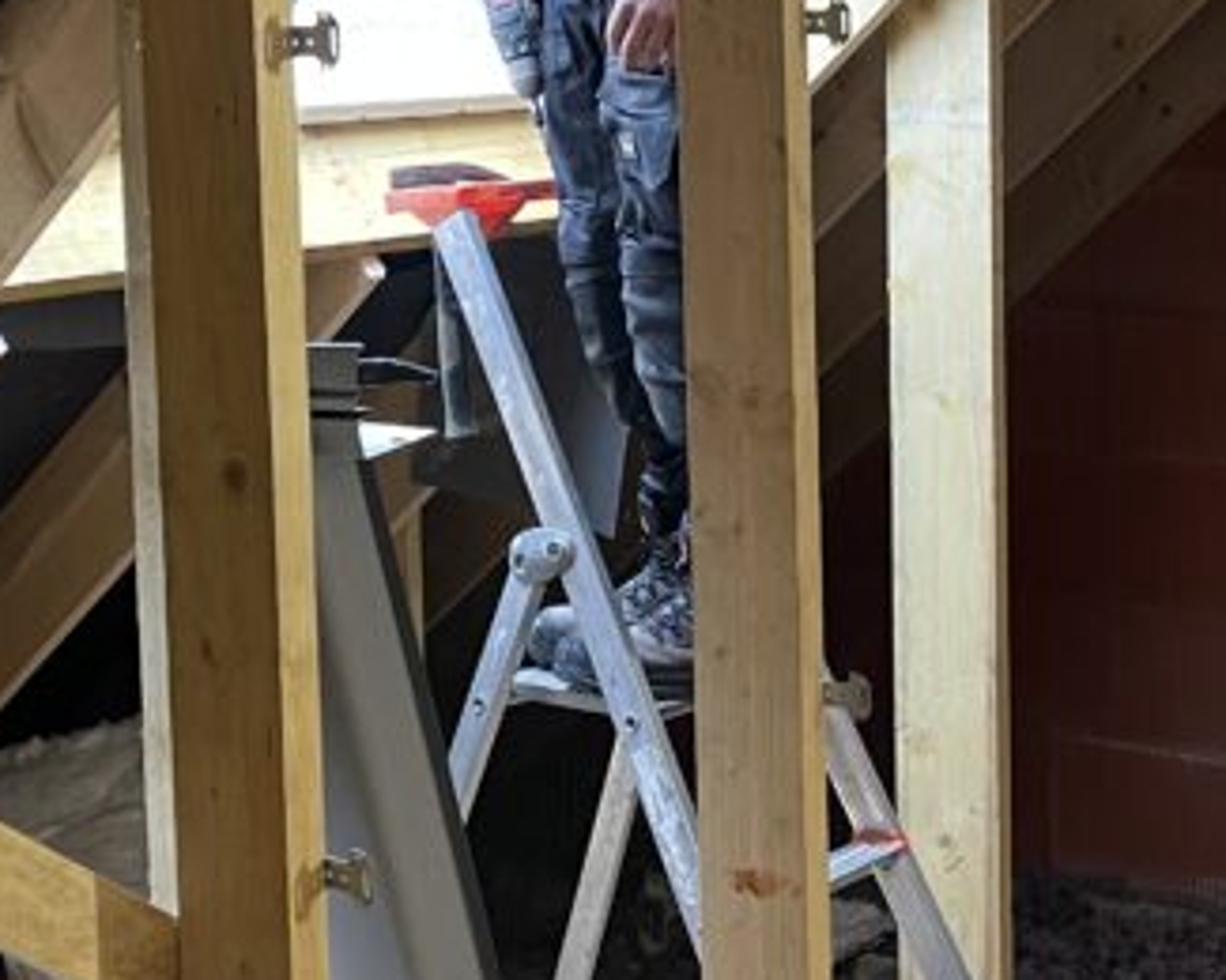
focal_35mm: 77
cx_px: 879
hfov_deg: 24.5
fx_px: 2794
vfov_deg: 19.7
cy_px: 215
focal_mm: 5.1
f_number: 1.6
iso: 200
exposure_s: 1/50
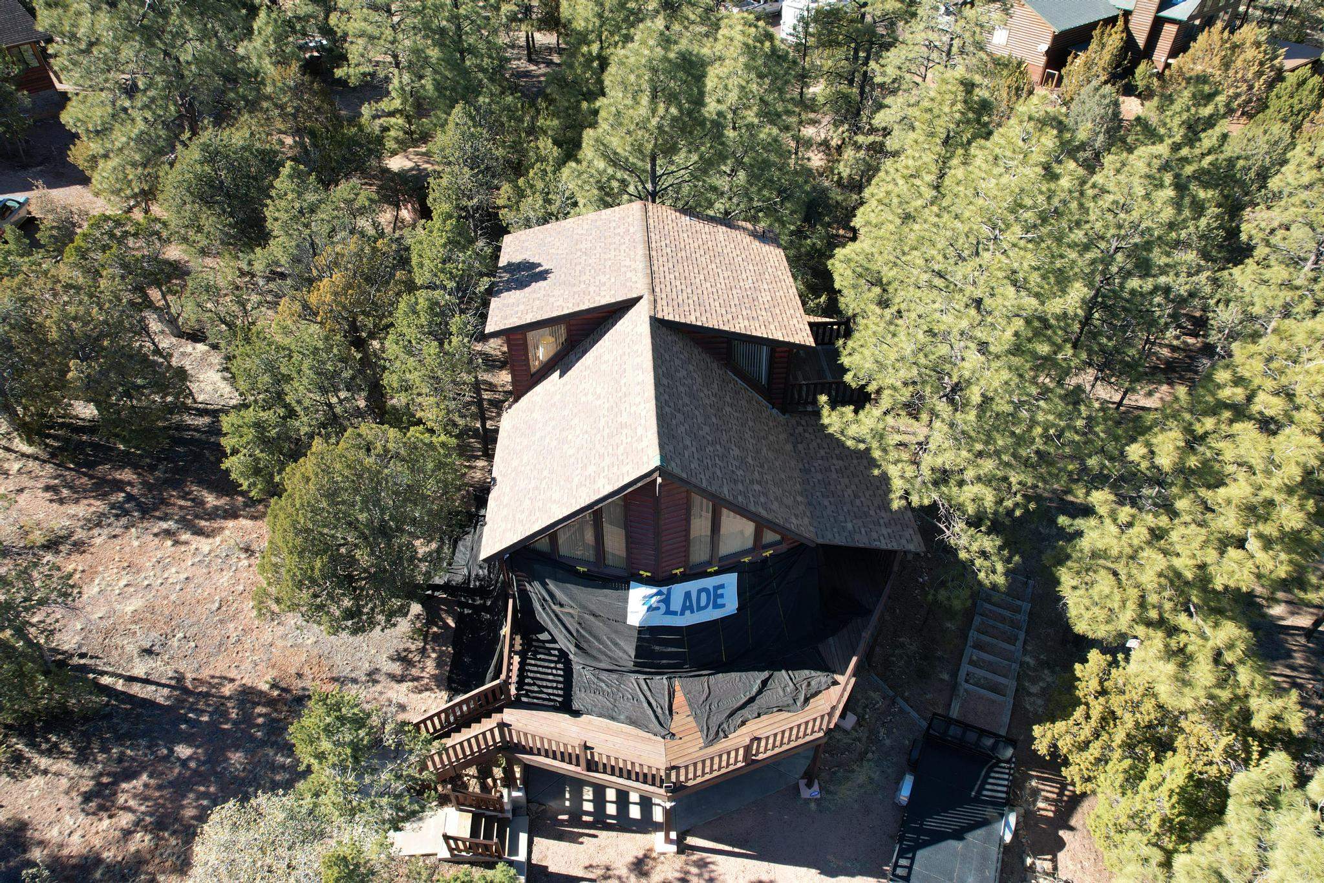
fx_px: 809
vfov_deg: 57.2
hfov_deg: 78.6
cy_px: 442
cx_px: 662
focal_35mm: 22
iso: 100
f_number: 2.8
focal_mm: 8.38
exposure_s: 1/500
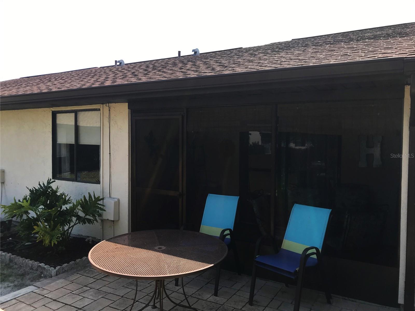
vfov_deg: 49.7
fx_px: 336
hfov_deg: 63.4
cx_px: 208
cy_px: 156
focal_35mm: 28
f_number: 1.8
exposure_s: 1/870
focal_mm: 3.99
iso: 20
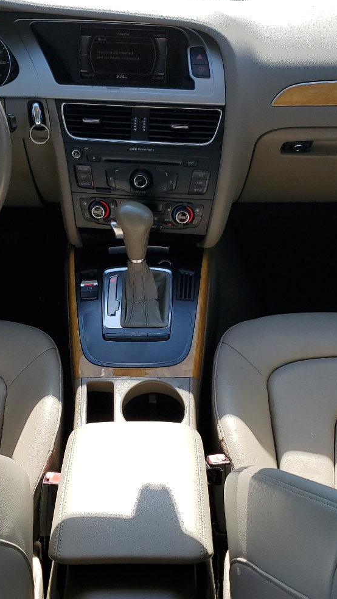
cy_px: 331
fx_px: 731
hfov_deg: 26.0
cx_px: 160
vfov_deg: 44.5
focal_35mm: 46
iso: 50
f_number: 1.5
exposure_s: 1/1111
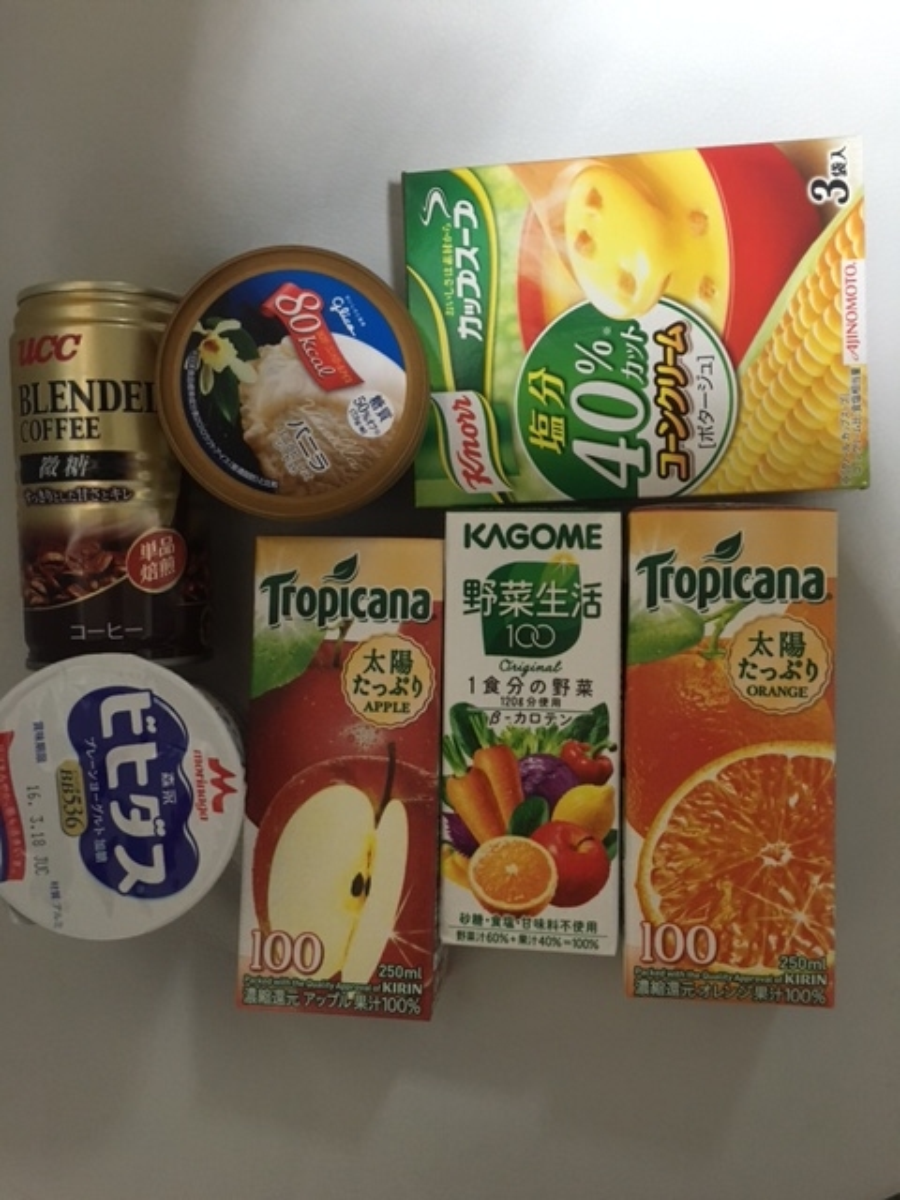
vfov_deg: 61.7
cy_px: 600
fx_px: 1005
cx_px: 450
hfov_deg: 48.2
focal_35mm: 29
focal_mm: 4.15
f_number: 2.2
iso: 200
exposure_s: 1/24
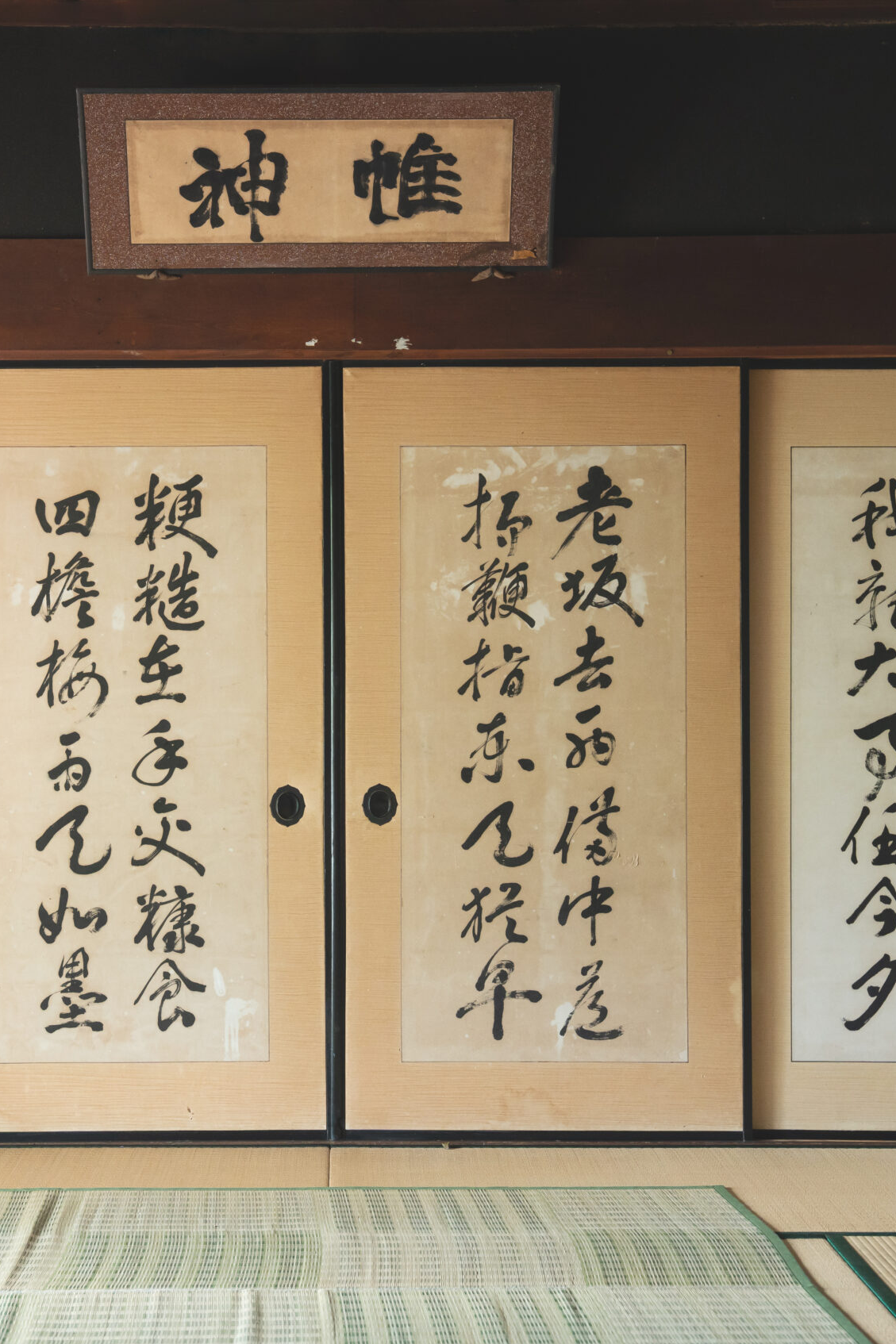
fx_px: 2539
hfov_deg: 20.0
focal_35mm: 68
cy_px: 676
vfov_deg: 29.7
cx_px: 340
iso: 1000
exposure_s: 1/50
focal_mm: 45
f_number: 4
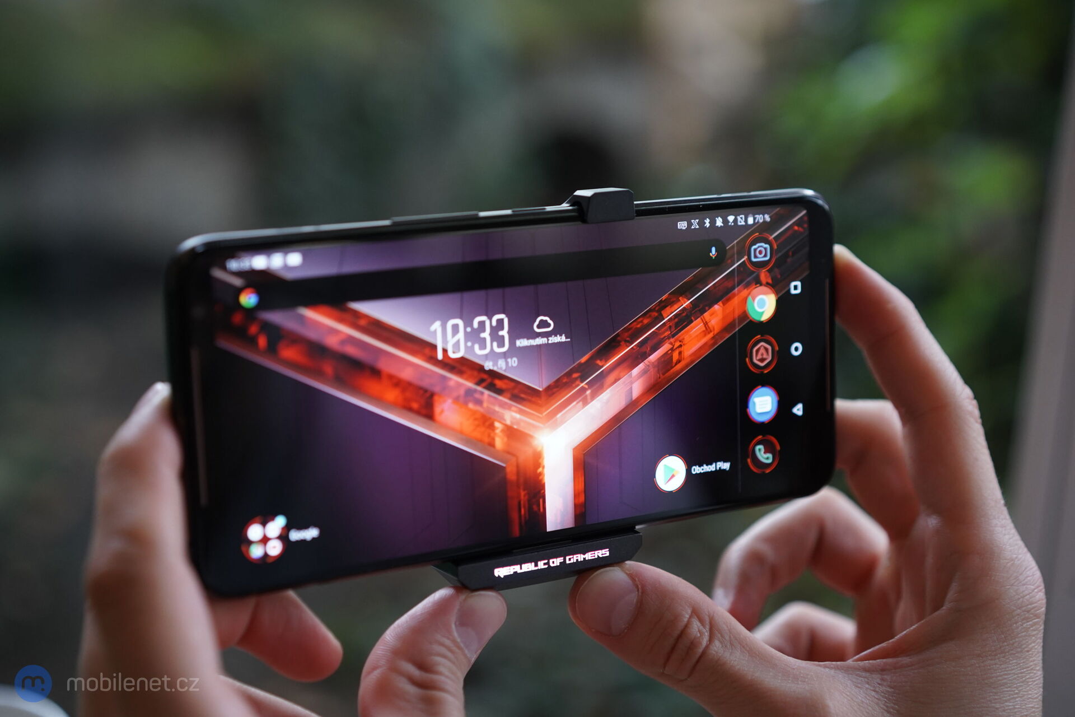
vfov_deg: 24.6
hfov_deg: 36.2
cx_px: 538
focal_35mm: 55
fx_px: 1642
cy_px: 358
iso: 2000
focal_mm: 55
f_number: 3.2
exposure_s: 1/160
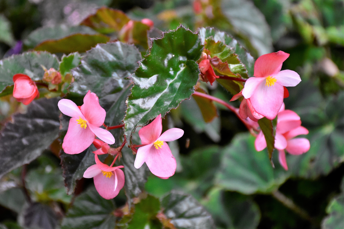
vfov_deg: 12.2
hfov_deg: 18.2
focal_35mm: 112
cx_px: 172
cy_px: 114
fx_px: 1075
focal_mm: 75
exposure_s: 1/640
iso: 2200
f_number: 5
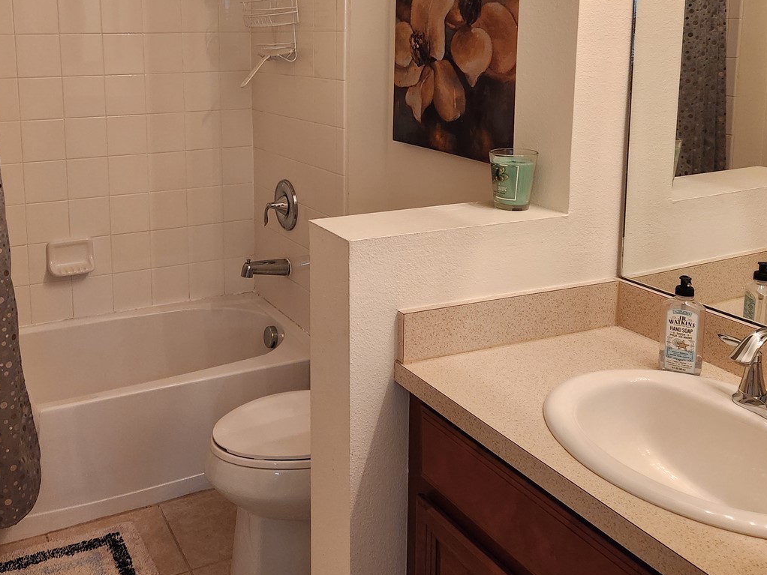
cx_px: 266
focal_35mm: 36
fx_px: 798
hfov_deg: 50.6
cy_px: 146
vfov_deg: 38.7
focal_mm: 5.4
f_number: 1.8
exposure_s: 1/120
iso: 400
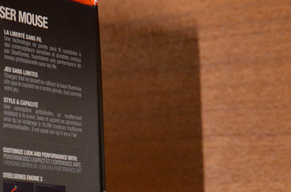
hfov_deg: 13.2
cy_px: 141
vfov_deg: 8.9
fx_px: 1236
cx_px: -15
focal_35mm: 153
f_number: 4.5
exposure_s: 1/10
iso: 1600
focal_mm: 35
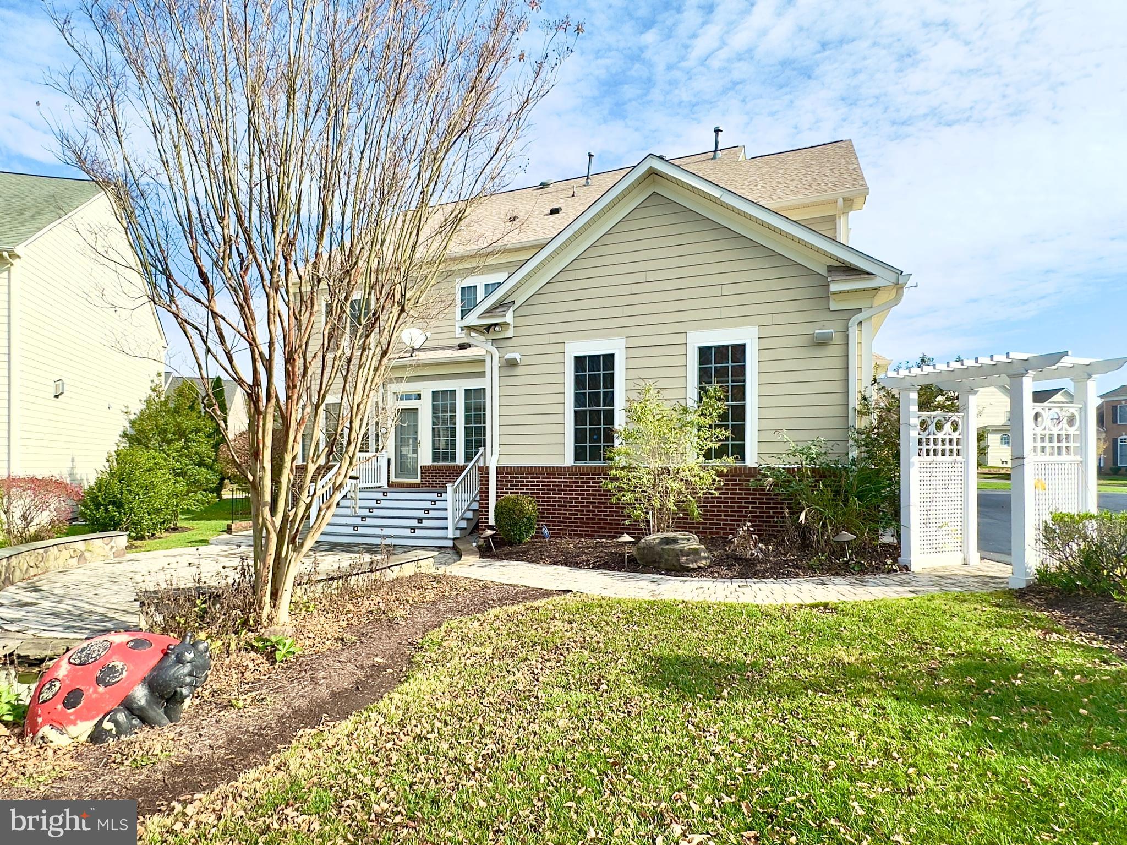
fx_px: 456
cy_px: 422
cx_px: 564
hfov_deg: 102.1
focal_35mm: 14
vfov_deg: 85.7
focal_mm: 2.22
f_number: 2.2
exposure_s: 1/1125
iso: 50
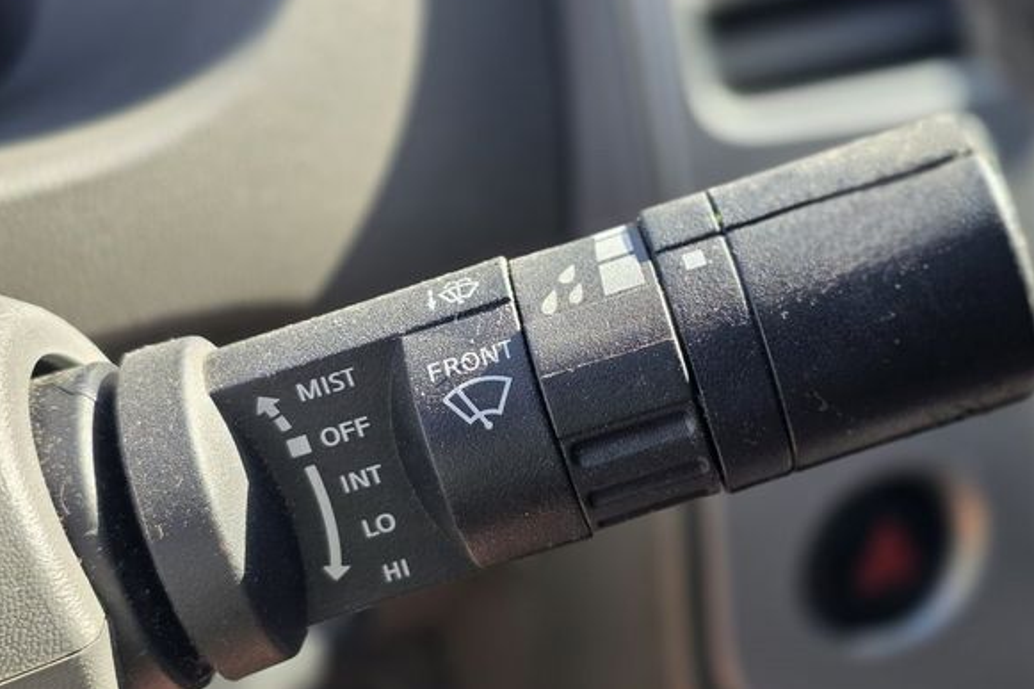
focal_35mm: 63
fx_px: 1809
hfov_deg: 31.9
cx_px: 523
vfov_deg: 21.6
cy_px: 370
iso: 40
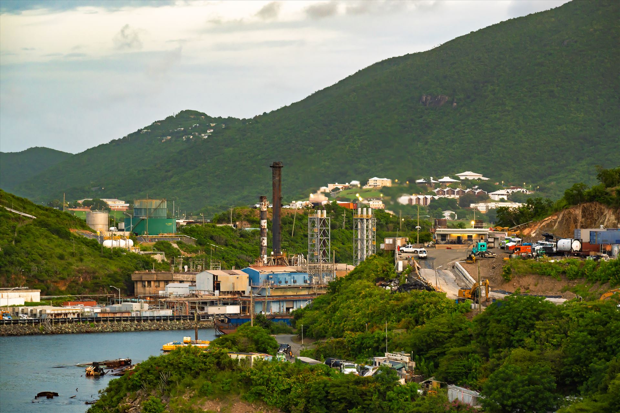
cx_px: 310
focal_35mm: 120
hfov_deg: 17.1
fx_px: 2067
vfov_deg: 11.4
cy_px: 206
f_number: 8
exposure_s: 1/50
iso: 500
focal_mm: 120
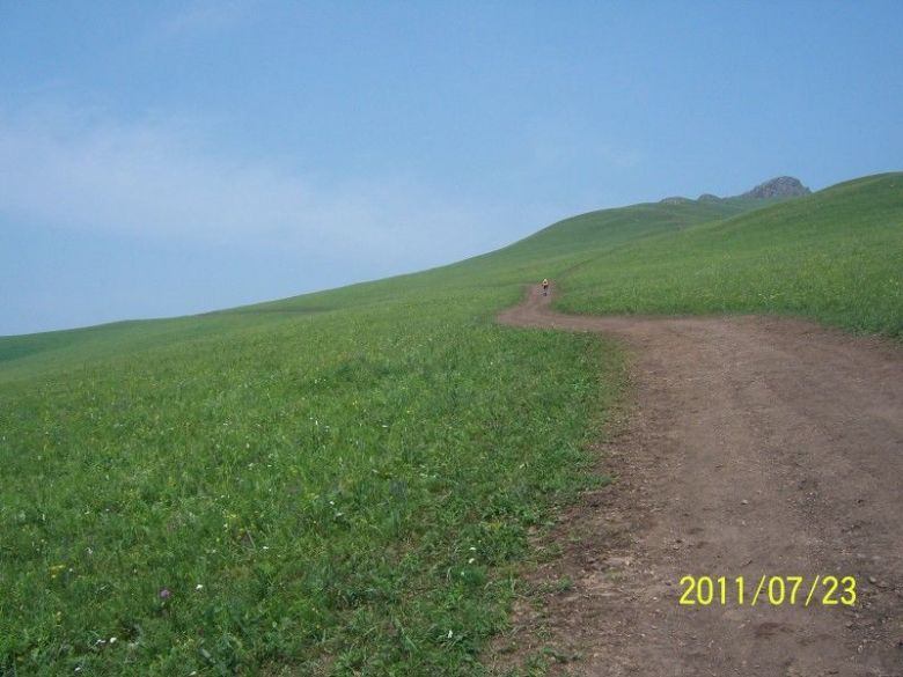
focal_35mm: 36
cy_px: 338
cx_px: 452
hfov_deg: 51.4
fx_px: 939
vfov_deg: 39.7
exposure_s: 1/500
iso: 80
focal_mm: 6
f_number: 4.5
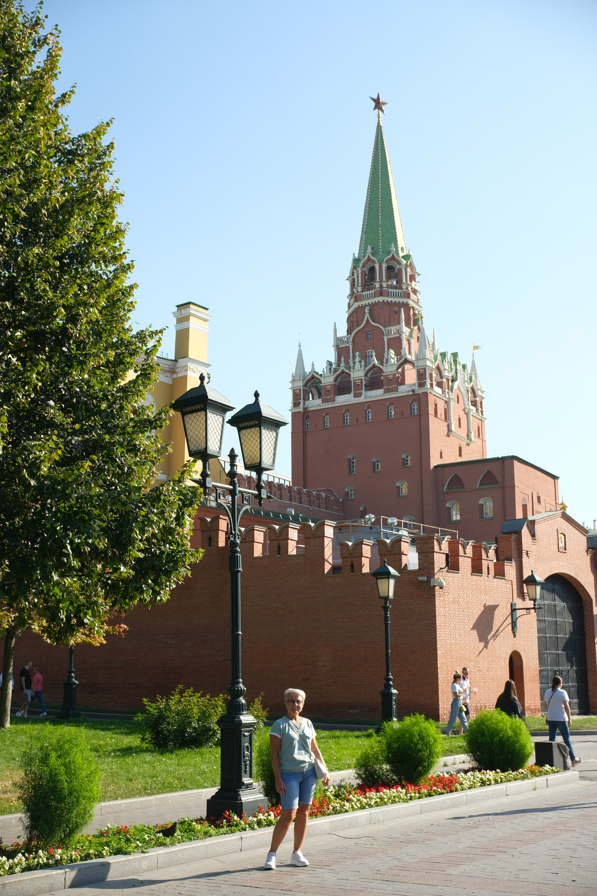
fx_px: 1020
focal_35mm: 41
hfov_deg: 32.6
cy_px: 448
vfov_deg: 47.4
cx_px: 298
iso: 160
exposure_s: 1/210
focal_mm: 27
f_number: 8
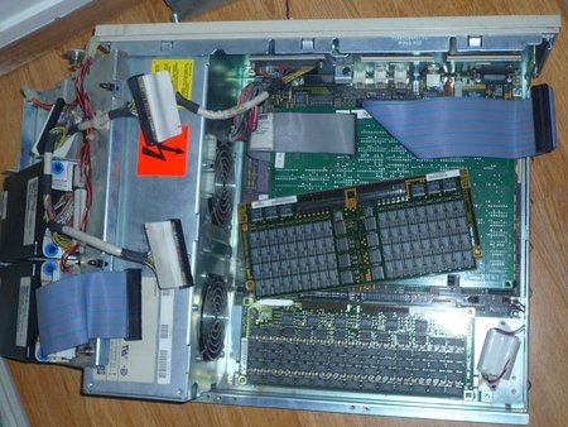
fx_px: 755
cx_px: 284
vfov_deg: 31.5
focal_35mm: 46
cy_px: 214
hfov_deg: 41.2
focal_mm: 6.8
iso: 100
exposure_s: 1/40
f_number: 4
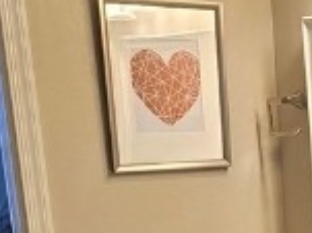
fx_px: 793
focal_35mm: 88
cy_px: 340
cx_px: 434
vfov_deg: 15.6
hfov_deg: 20.0
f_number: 2.2
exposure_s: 1/60
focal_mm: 2.2
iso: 125
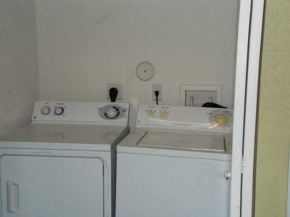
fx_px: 369
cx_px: 145
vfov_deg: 32.9
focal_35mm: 44
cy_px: 108
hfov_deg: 42.9
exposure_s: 1/30
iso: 200
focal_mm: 7.9
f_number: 4.2
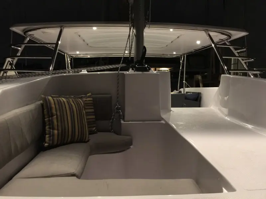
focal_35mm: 29
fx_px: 223
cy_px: 100
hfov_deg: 61.7
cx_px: 133
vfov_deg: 48.2
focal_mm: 4.15
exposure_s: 1/4
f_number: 2.2
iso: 100
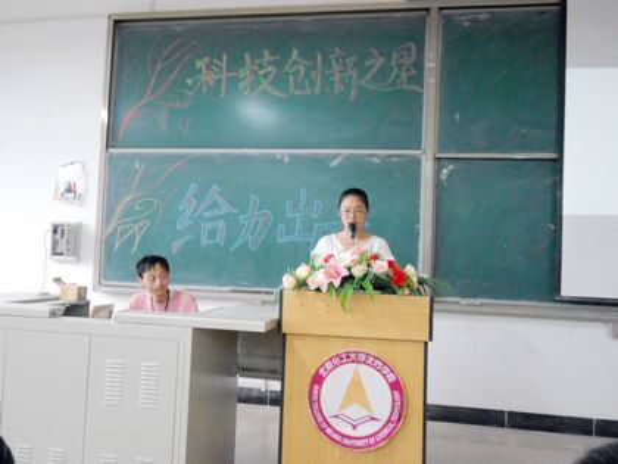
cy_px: 232
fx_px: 571
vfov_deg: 44.2
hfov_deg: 56.8
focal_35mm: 32
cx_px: 309
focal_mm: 5.8
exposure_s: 1/25
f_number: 3.5
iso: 800
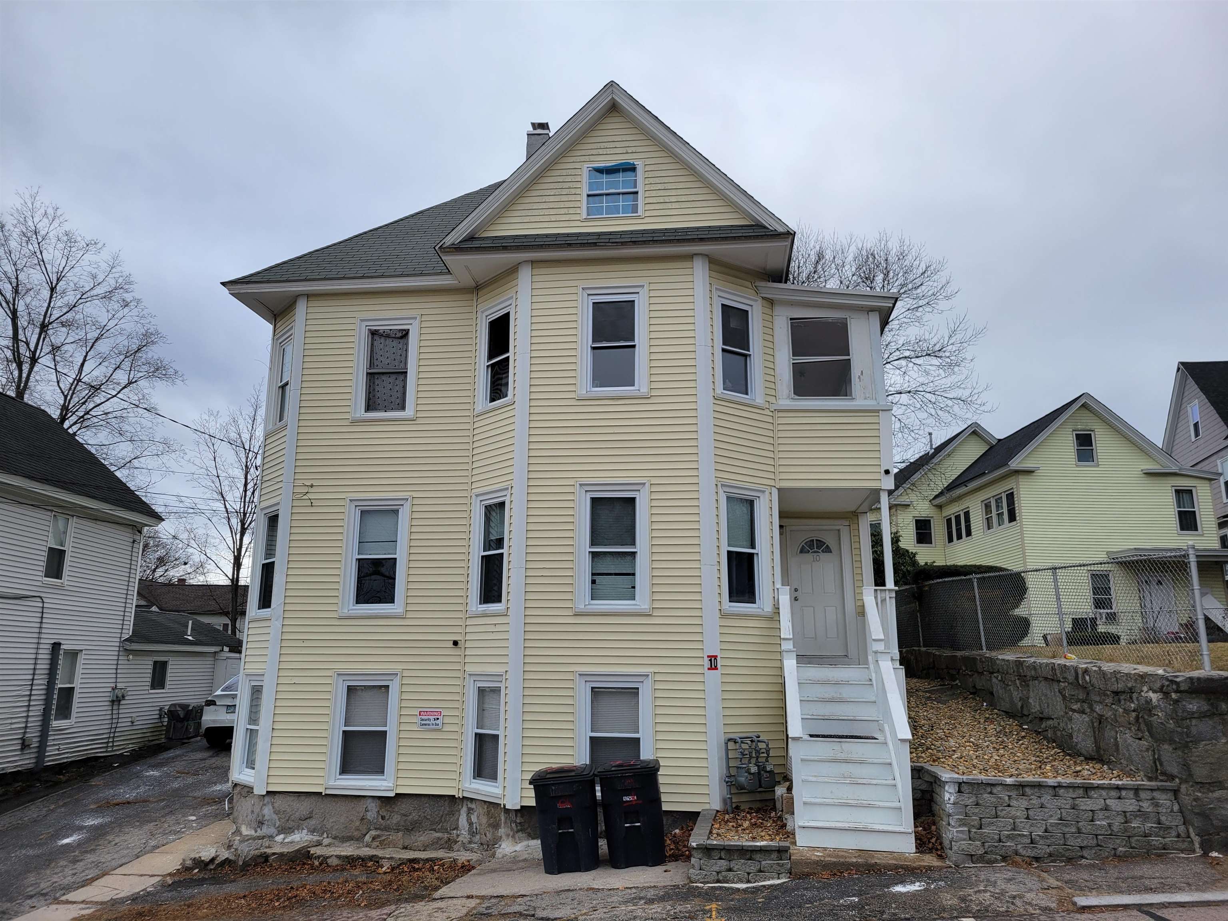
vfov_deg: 53.1
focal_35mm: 26
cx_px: 614
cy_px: 460
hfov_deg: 67.3
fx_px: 922
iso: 40
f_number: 1.8
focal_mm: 5.4
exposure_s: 1/868
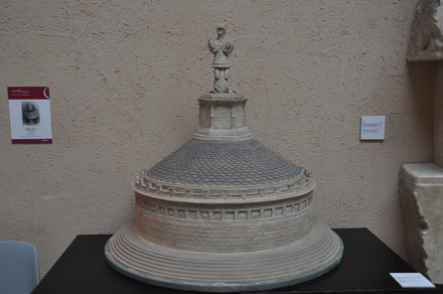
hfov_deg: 49.6
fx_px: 479
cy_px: 147
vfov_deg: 34.1
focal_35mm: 39
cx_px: 222
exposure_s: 1/60
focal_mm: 26
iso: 640
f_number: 4
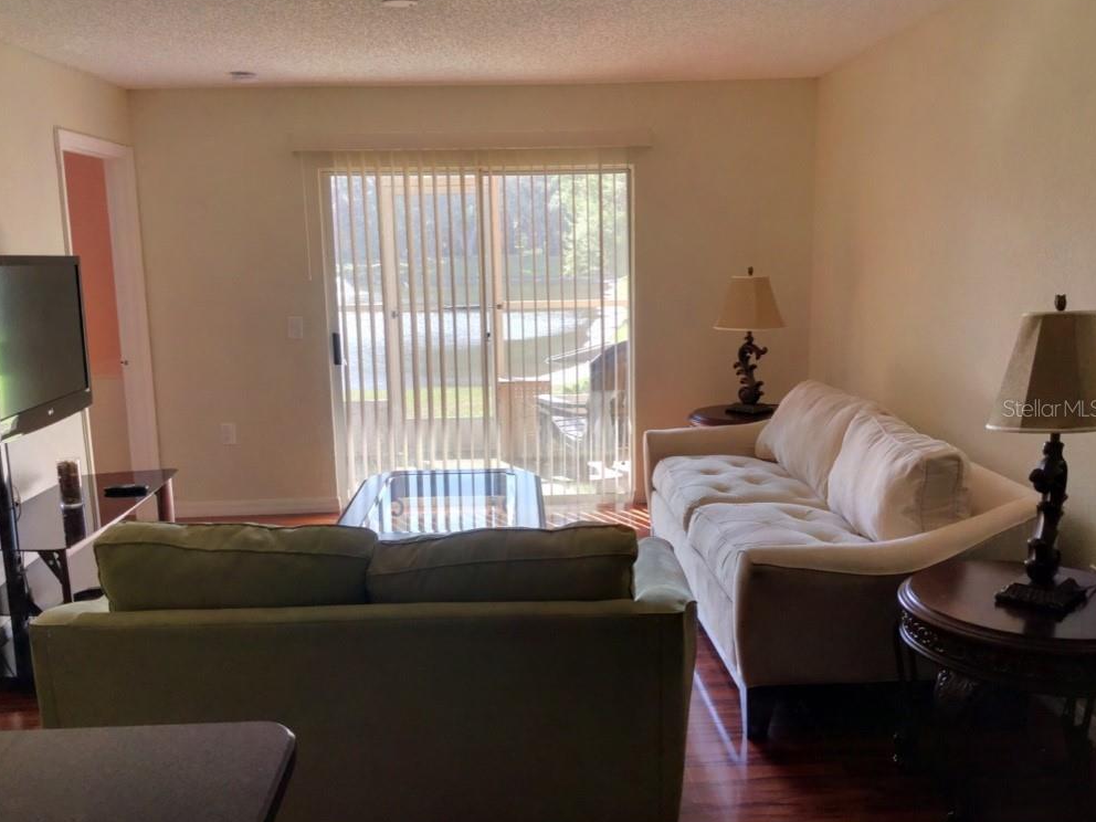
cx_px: 541
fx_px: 1013
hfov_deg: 56.8
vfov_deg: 44.2
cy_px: 408
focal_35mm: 32
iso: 25
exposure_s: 1/60
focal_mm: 3.3
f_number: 2.4
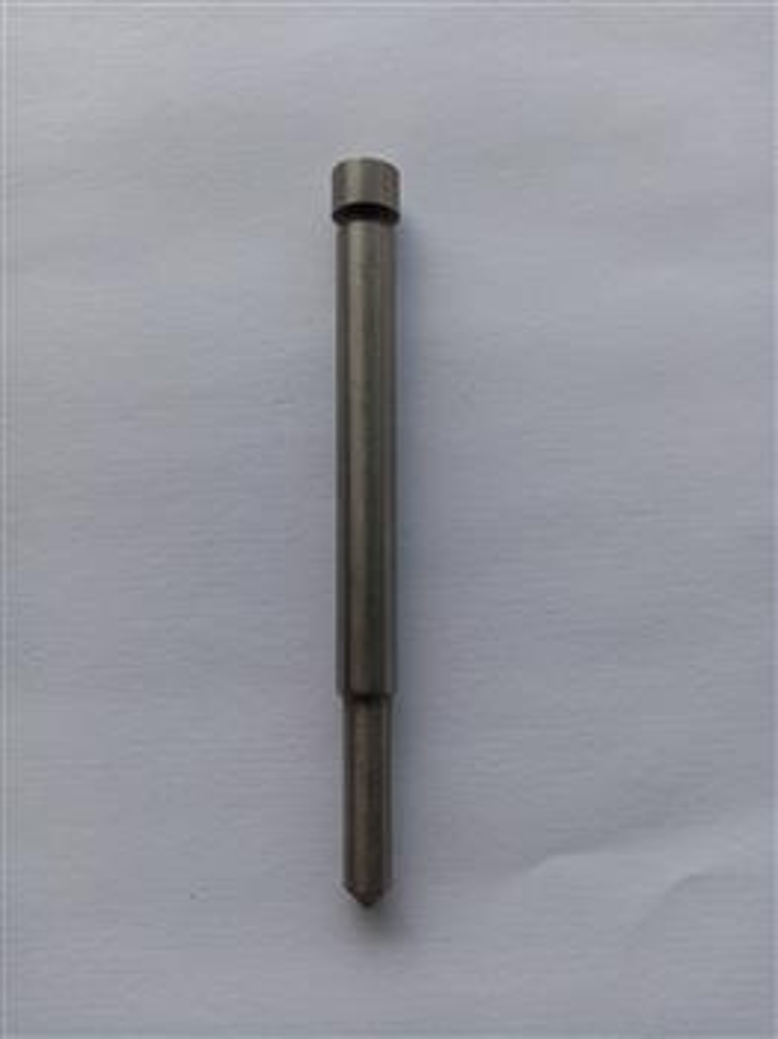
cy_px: 520
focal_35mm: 26
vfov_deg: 67.3
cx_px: 389
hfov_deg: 53.0
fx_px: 780
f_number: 1.8
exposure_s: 1/402
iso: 101
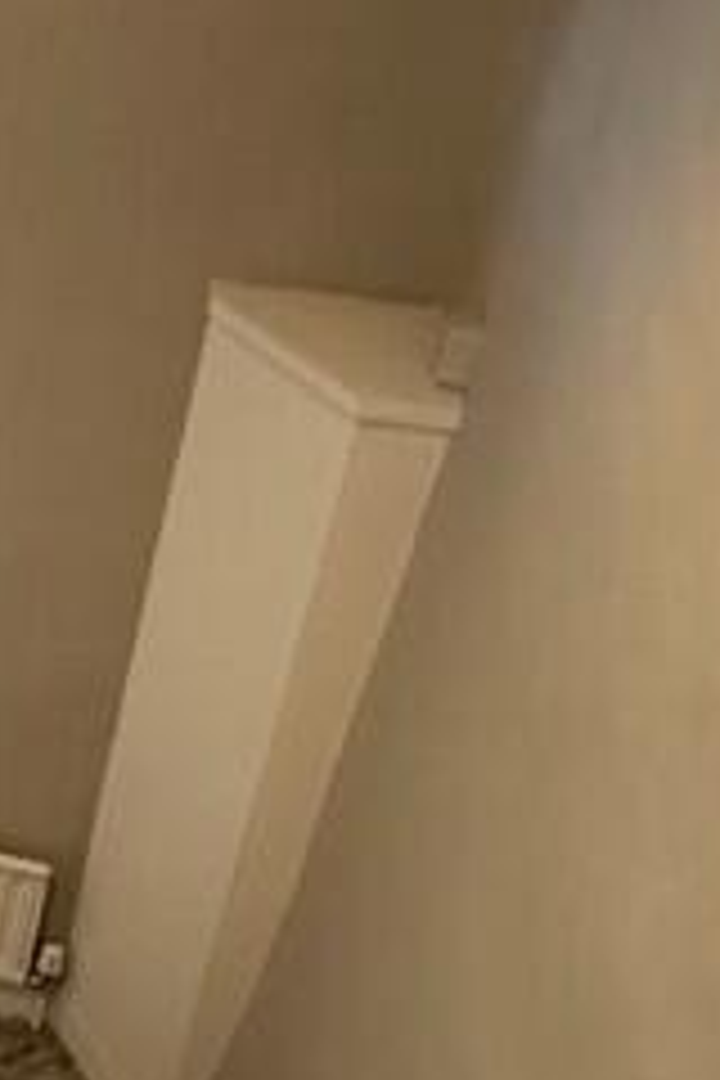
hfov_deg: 18.1
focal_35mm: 62
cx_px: -522
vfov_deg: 32.2
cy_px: 675
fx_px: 1860
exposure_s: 1/50
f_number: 2.2
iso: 800
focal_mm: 2.22
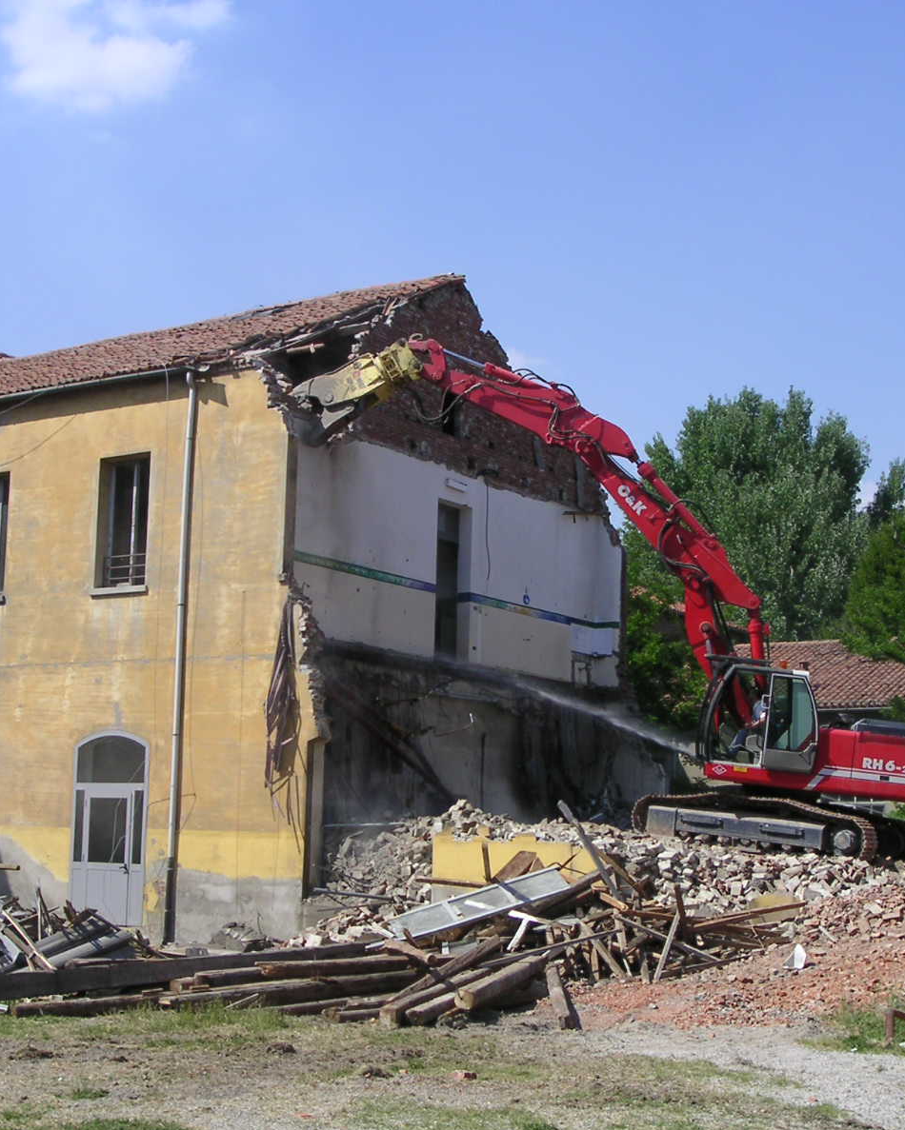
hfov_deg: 30.2
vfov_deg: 37.3
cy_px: 570
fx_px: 1674
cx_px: 485
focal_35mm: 50
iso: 50
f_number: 6.7
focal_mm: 6
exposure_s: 1/180
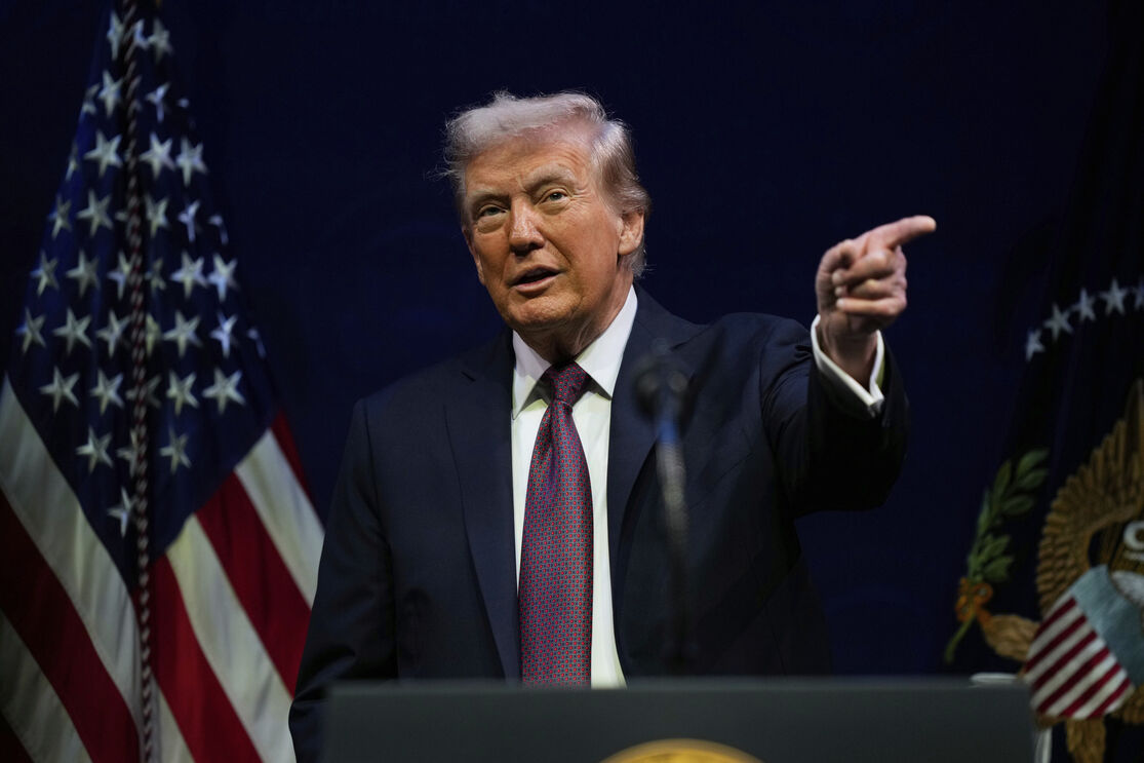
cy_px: 382
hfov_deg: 5.2
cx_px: 572
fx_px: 12708
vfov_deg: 3.4
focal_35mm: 400
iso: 1250
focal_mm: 400
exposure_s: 1/640
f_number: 2.8
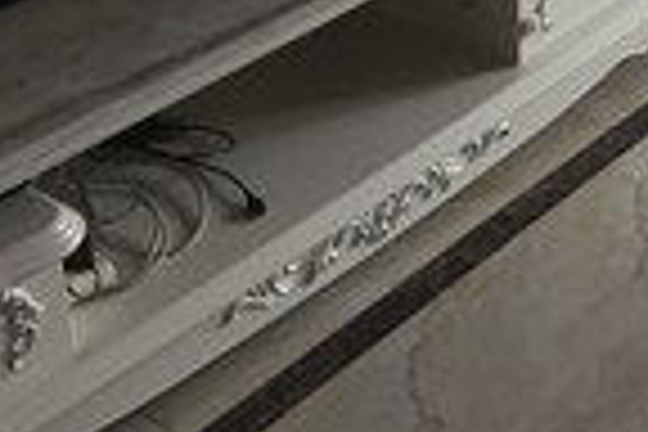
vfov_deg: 15.2
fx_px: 1512
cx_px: 738
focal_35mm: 84
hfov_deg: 22.6
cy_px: -194
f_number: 2.2
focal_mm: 4.15
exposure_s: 1/33
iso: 80
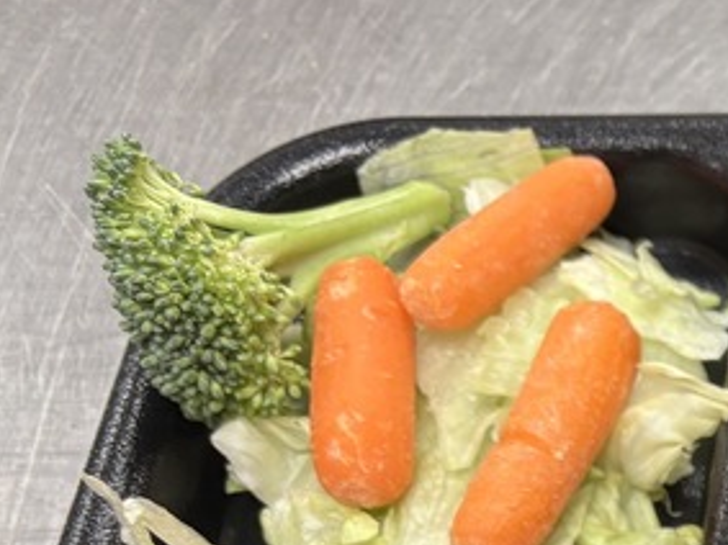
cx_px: 1250
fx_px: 1976
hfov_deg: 17.5
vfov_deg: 14.8
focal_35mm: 94
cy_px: 769
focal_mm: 5.96
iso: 80
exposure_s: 1/120
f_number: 1.6
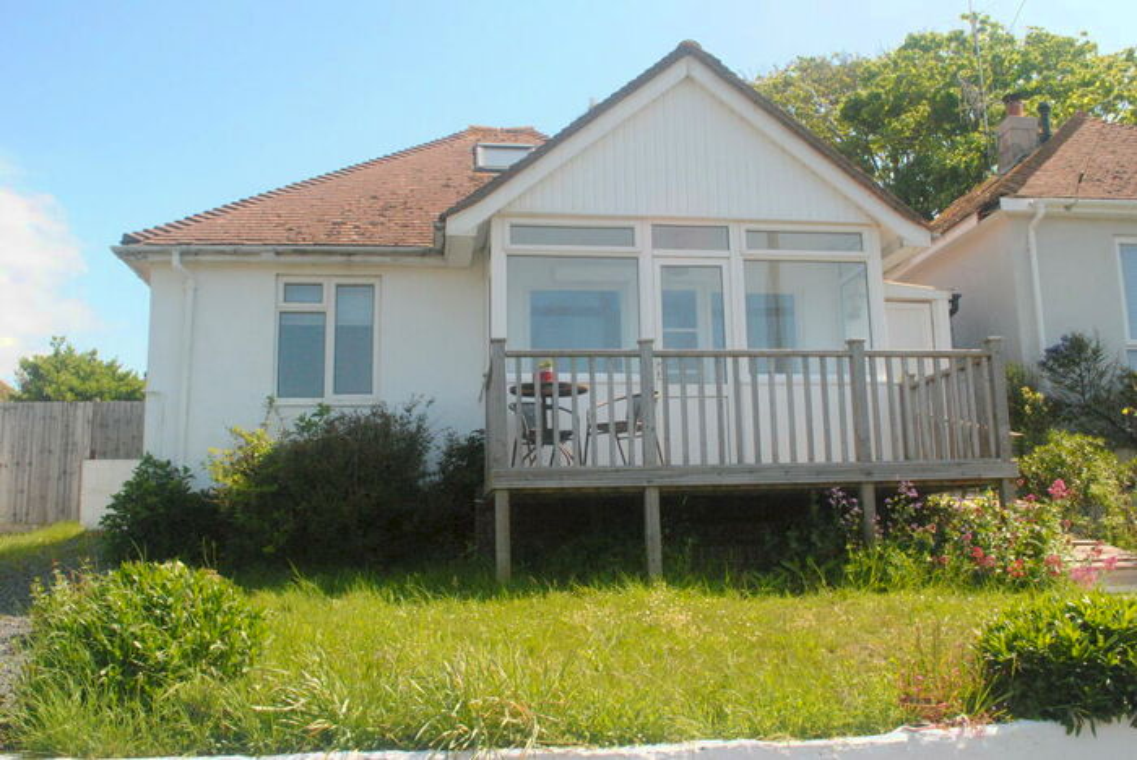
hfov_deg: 57.2
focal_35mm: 33
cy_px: 380
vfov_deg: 40.0
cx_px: 568
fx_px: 1043
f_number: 11
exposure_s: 1/1000
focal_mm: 22
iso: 1600
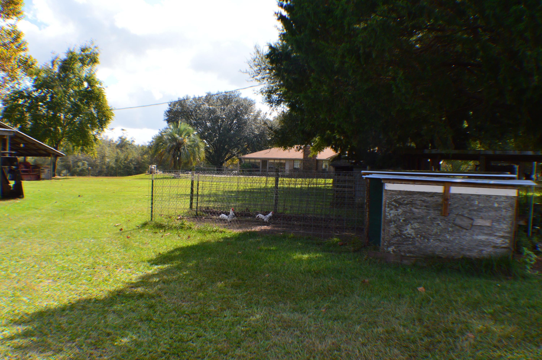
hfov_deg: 49.6
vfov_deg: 34.1
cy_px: 180
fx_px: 587
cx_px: 271
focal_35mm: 39
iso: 400
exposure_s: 1/200
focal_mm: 26
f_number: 10
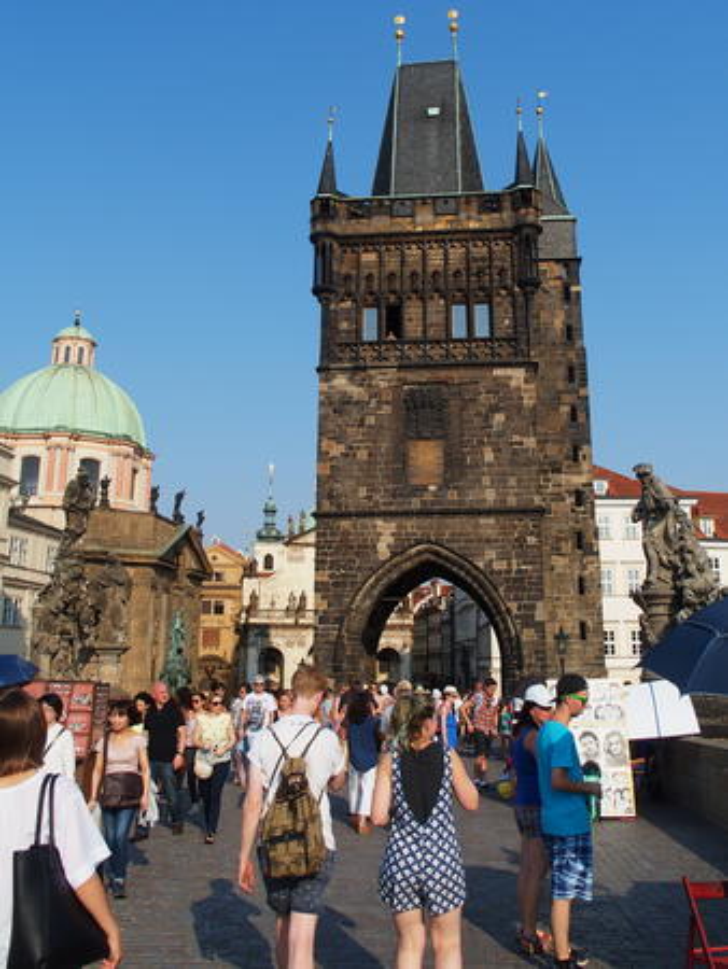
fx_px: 784
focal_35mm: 28
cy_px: 484
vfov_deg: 63.4
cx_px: 364
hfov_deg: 49.8
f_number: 4
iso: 100
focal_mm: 6
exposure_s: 1/1000
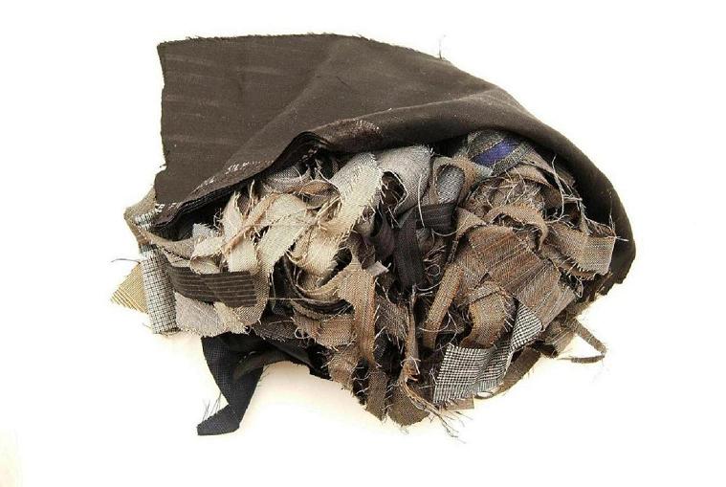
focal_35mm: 53
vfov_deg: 25.6
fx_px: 1071
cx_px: 363
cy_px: 244
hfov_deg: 37.5
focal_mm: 35
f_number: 6.7
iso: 400
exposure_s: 1/45
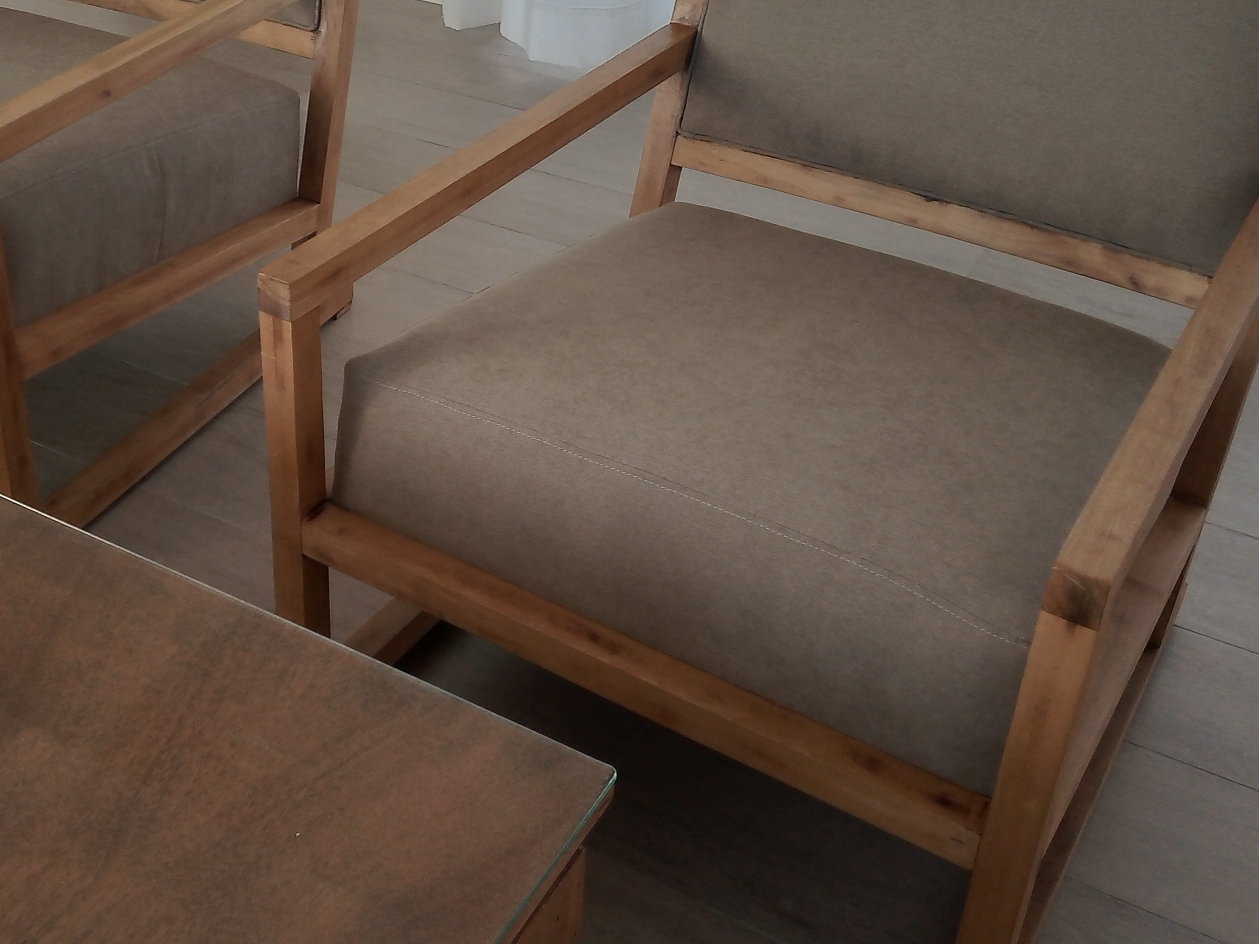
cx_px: 431
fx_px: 1237
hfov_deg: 53.0
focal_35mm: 34
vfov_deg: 41.2
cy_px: 312
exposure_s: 1/50
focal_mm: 3.54
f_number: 2
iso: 175
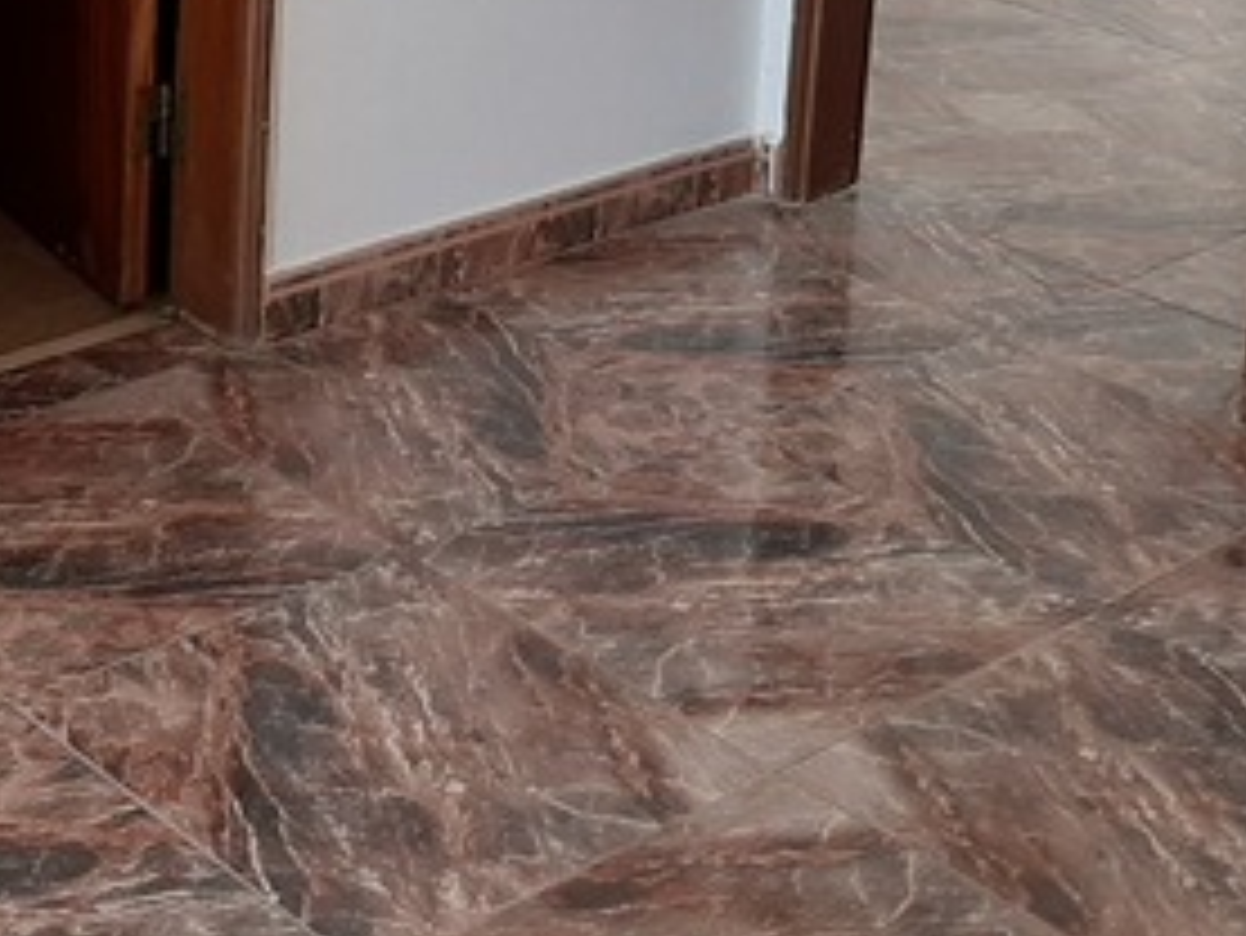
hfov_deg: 24.6
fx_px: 2809
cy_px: -230
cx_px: 256
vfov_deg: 17.9
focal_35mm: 78
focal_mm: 3.93
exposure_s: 1/100
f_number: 1.7
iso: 50
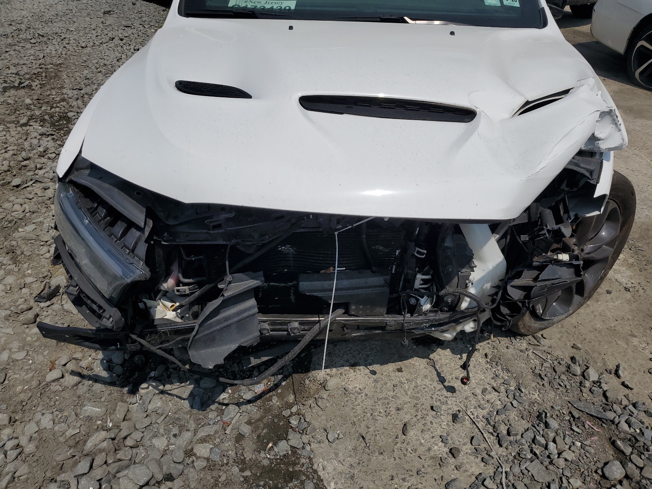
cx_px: 326
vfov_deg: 53.1
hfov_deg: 67.3
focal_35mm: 26
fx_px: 490
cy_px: 244
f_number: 1.5
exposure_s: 1/10000
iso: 51
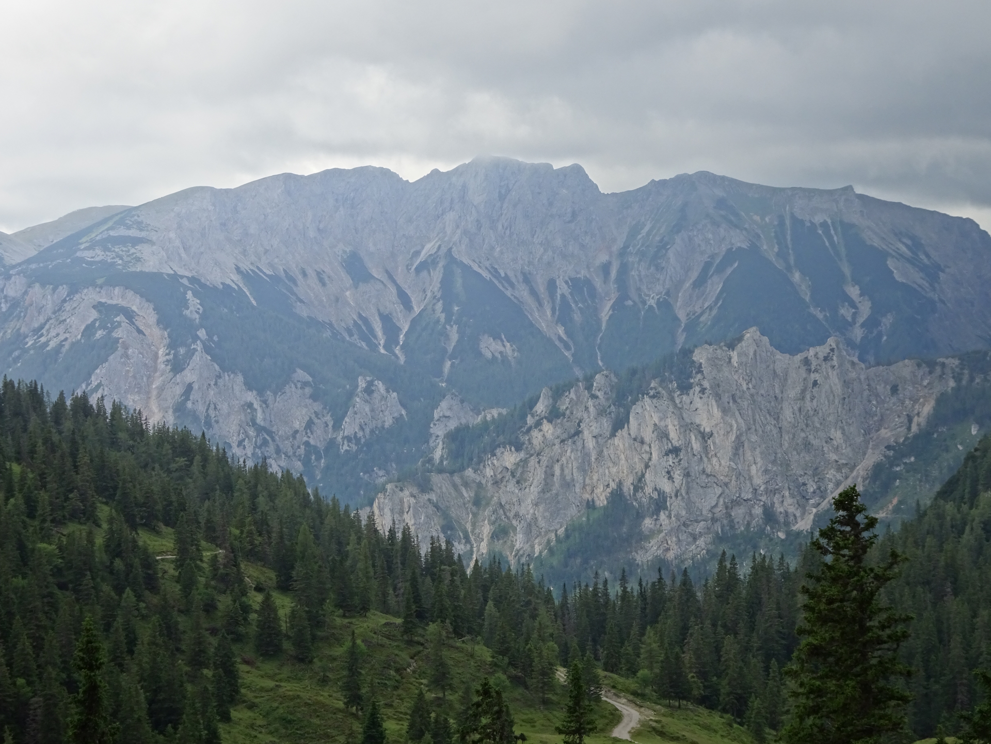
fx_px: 1947
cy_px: 372
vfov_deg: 21.6
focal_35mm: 68
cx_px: 496
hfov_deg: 28.6
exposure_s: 1/200
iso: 80
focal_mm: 11.66
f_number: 4.5
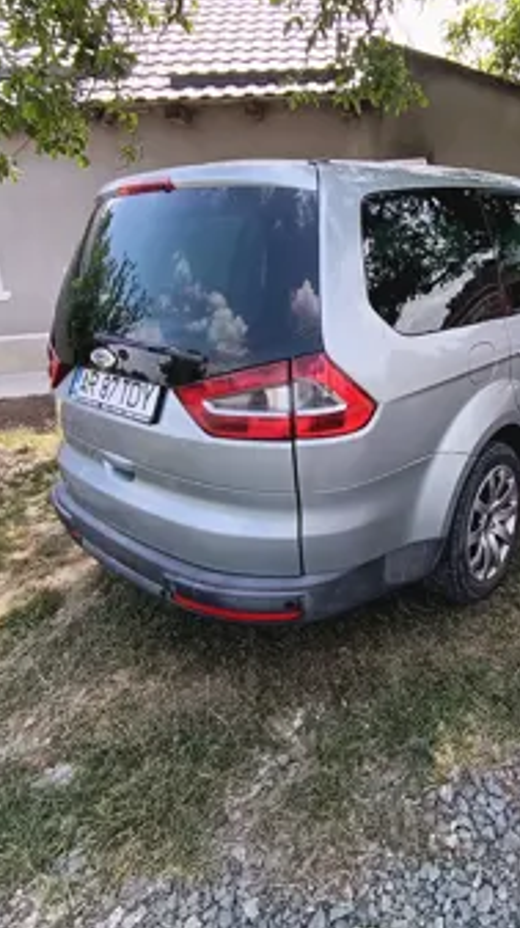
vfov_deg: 80.5
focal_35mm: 22
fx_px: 540
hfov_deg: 49.1
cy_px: 383
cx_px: 396
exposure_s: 1/227
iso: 100
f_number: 2.2
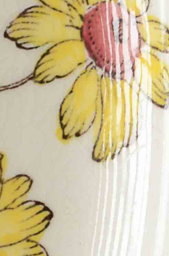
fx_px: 3858
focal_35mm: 545
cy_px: -232
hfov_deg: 2.5
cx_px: 293
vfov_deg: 3.8
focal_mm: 55
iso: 100
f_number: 11
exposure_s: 1/80
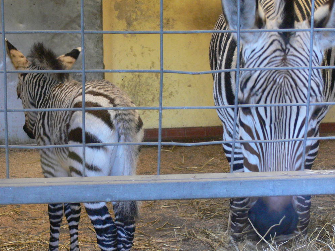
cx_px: 129
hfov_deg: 23.5
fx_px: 803
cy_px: 111
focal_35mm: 83
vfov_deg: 17.8
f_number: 3.2
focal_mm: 11
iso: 200
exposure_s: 1/8
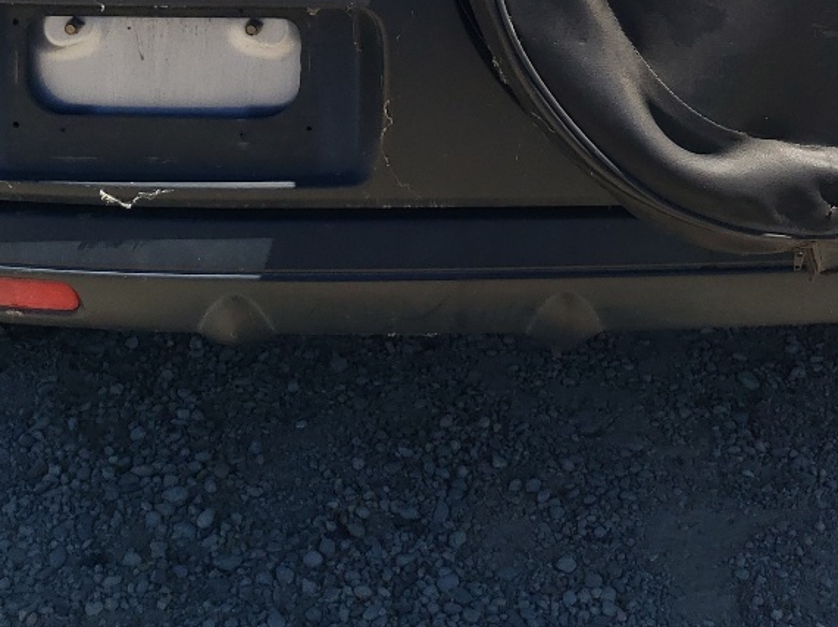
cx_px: 540
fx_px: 1766
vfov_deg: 18.5
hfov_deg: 26.6
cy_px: -232
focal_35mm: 73
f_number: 1.5
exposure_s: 1/2500
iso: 50
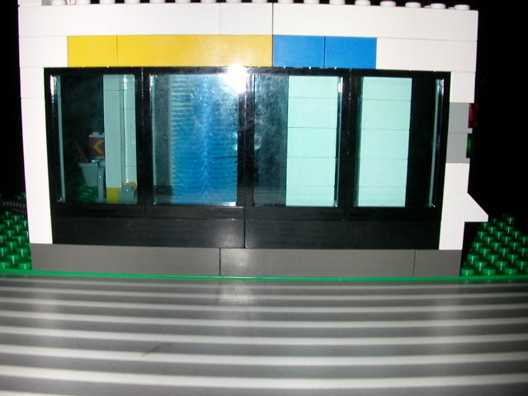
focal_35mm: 37
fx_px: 564
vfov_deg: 38.7
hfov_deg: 50.1
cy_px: 198
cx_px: 264
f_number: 4.5
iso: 100
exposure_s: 1/59.9
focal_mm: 5.6
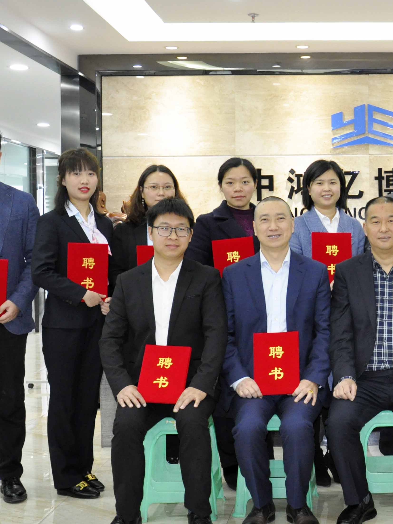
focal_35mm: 59
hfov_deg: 23.8
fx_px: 892
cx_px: 388
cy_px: 242
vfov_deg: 32.7
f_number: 4.5
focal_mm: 21
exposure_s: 1/60
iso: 1250
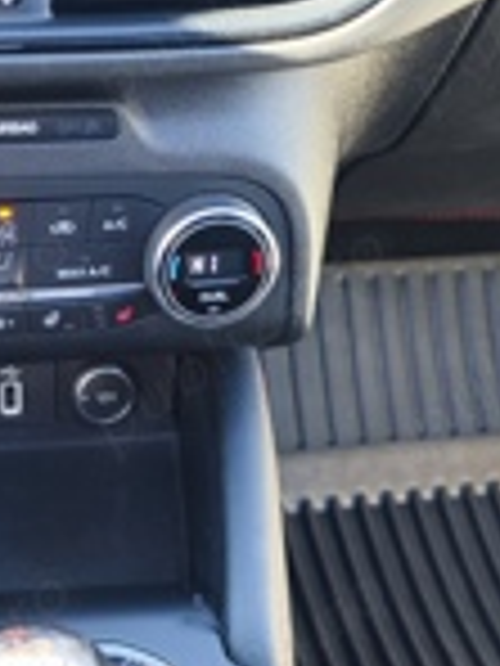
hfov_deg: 23.2
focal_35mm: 62
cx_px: 81
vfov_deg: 31.1
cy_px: 414
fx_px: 1194
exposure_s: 1/50
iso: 110
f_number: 1.9
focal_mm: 8.7
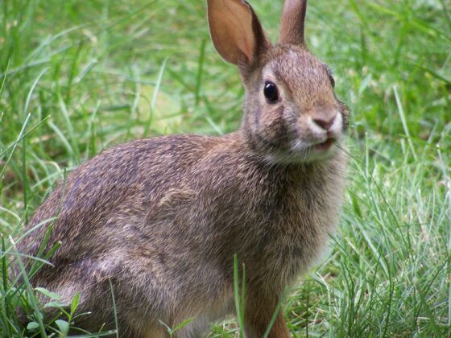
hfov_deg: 5.2
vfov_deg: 3.9
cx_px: 226
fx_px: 4951
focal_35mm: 380
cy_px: 169
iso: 140
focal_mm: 63
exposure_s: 1/125
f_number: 3.7
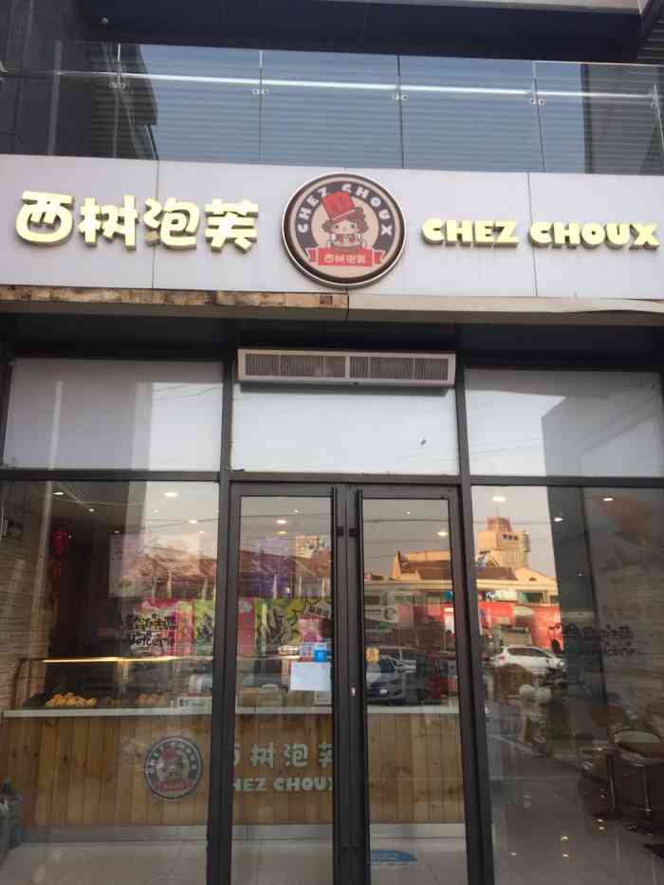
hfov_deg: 48.2
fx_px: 742
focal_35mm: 29
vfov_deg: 61.7
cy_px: 442
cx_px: 332
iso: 32
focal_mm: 4.15
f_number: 2.2
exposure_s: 1/175
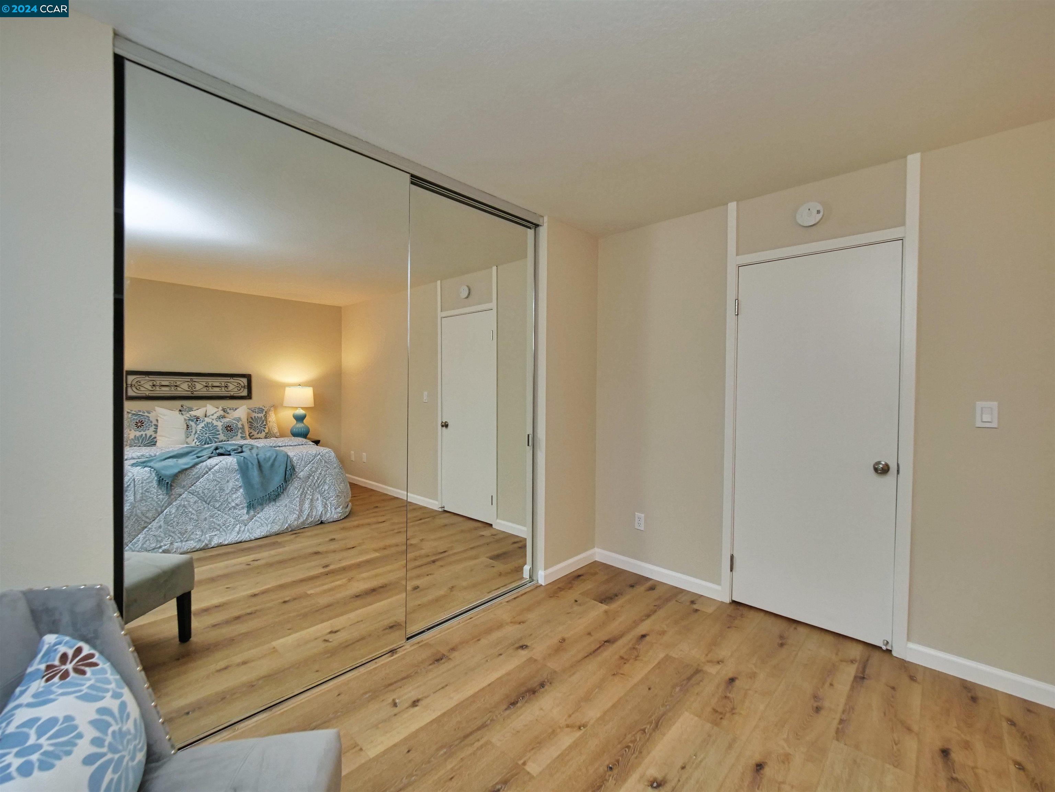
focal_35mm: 14
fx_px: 427
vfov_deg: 85.7
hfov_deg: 102.1
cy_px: 396
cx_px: 528
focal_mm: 7
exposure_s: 1/160
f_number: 4
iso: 800
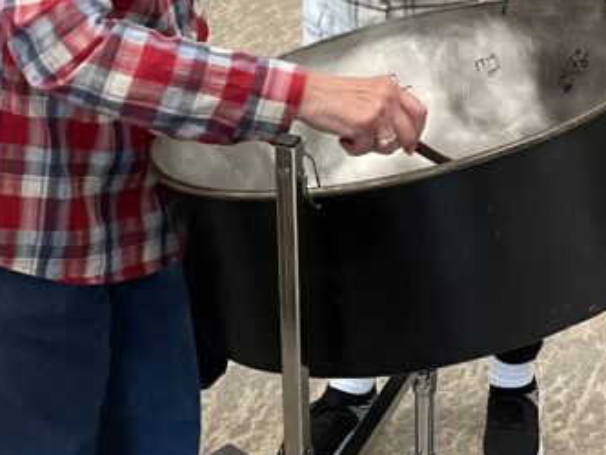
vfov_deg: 17.6
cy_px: -89
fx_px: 1401
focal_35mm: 80
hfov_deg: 24.4
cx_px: 371
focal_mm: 4.2
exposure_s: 1/60
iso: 500
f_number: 1.6
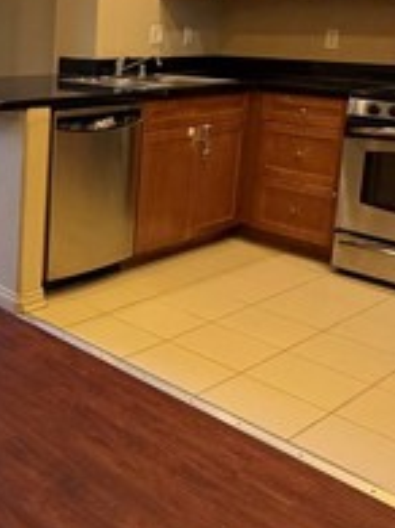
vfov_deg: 40.1
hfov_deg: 27.0
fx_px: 701
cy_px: 133
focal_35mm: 46
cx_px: -103
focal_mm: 2.22
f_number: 2.2
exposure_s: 1/60
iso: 250
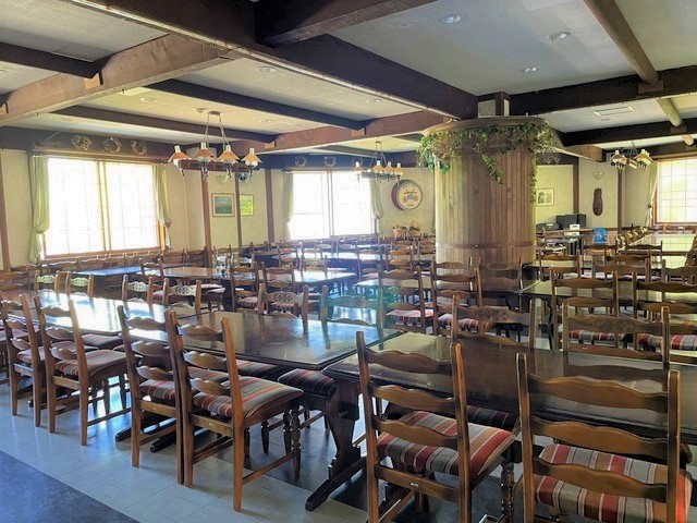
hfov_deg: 67.3
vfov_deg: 53.1
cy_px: 262
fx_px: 524
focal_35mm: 26
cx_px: 348
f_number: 1.6
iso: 250
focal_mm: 4.2
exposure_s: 1/50
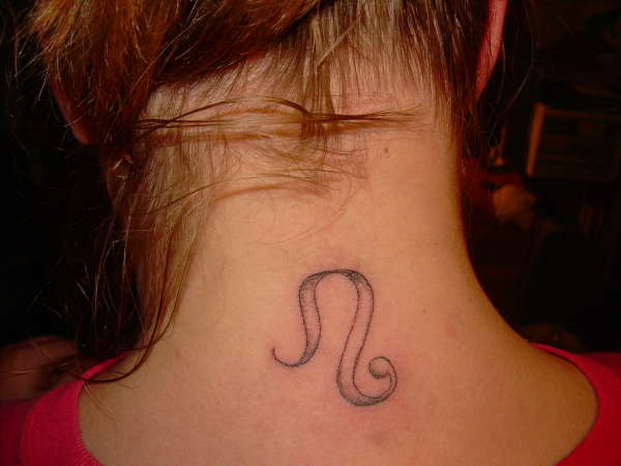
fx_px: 682
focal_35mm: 38
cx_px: 310
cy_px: 233
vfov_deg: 37.7
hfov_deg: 49.0
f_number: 2.8
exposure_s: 1/60
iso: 50
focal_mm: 6.3
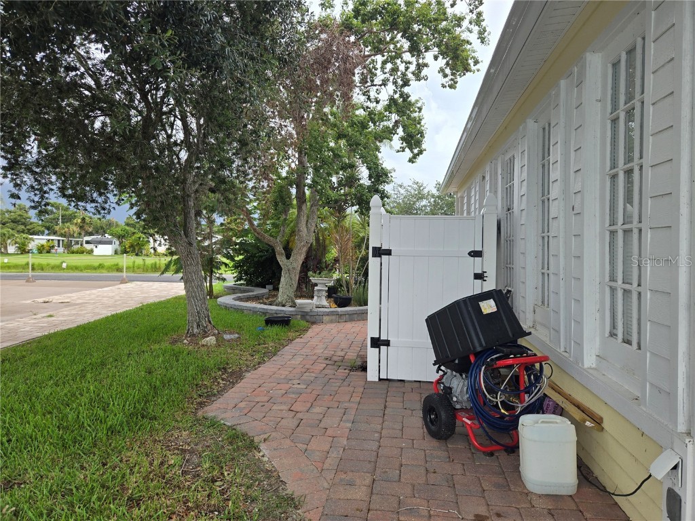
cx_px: 348
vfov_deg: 58.9
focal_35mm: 23
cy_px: 260
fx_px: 462
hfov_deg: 73.9
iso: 25
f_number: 1.8
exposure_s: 1/968
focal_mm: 5.4
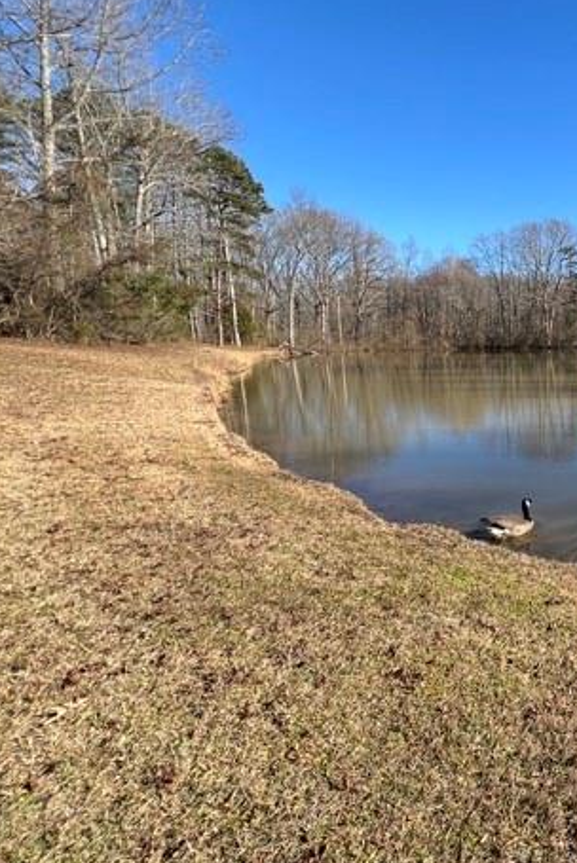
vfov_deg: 86.8
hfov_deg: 50.0
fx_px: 456
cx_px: 598
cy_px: 413
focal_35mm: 19
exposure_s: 1/501
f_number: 1.8
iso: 32
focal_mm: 1.57
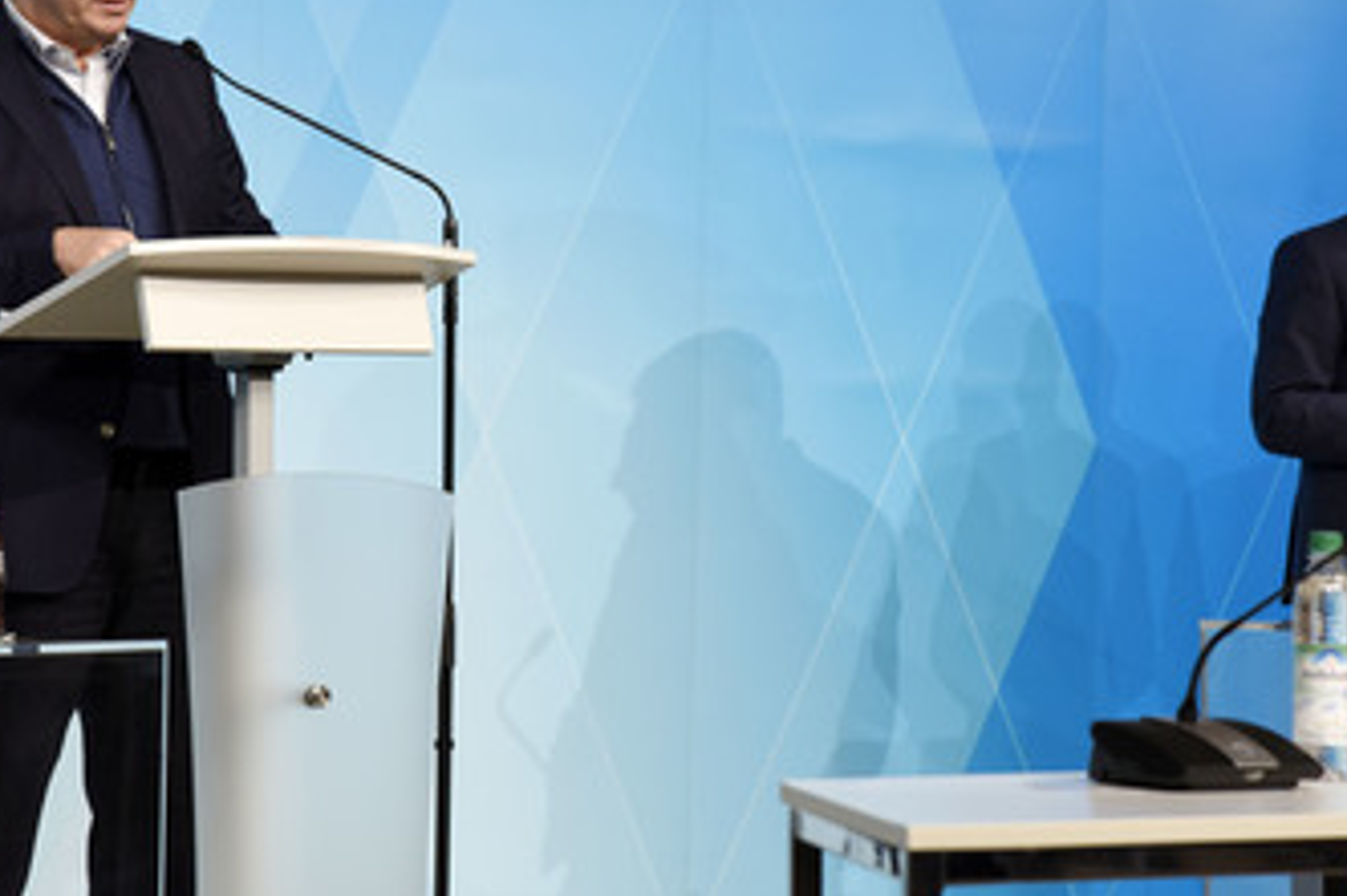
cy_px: 292
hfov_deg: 13.5
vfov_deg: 9.0
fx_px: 5684
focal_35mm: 152
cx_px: 724
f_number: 6.3
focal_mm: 112
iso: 1250
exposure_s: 1/60
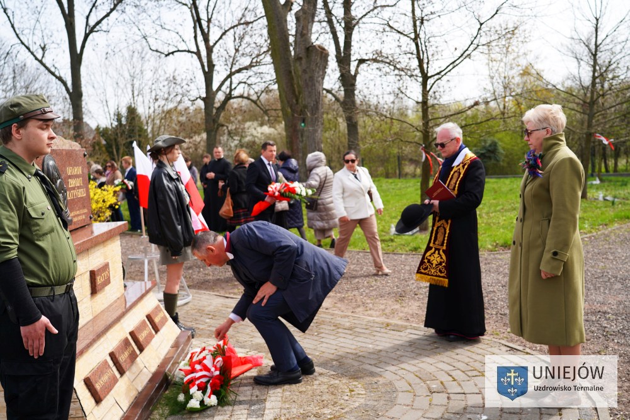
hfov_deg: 51.9
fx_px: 648
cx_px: 315
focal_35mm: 37
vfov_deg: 36.0
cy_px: 210
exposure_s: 1/500
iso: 100
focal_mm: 37
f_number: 4.5
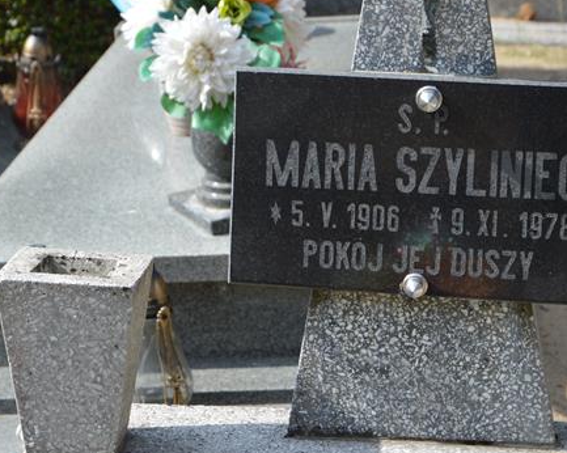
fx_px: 2164
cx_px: 320
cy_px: 270
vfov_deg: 11.9
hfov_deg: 14.9
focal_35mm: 129
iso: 100
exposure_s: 1/160
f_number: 6.3
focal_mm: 62
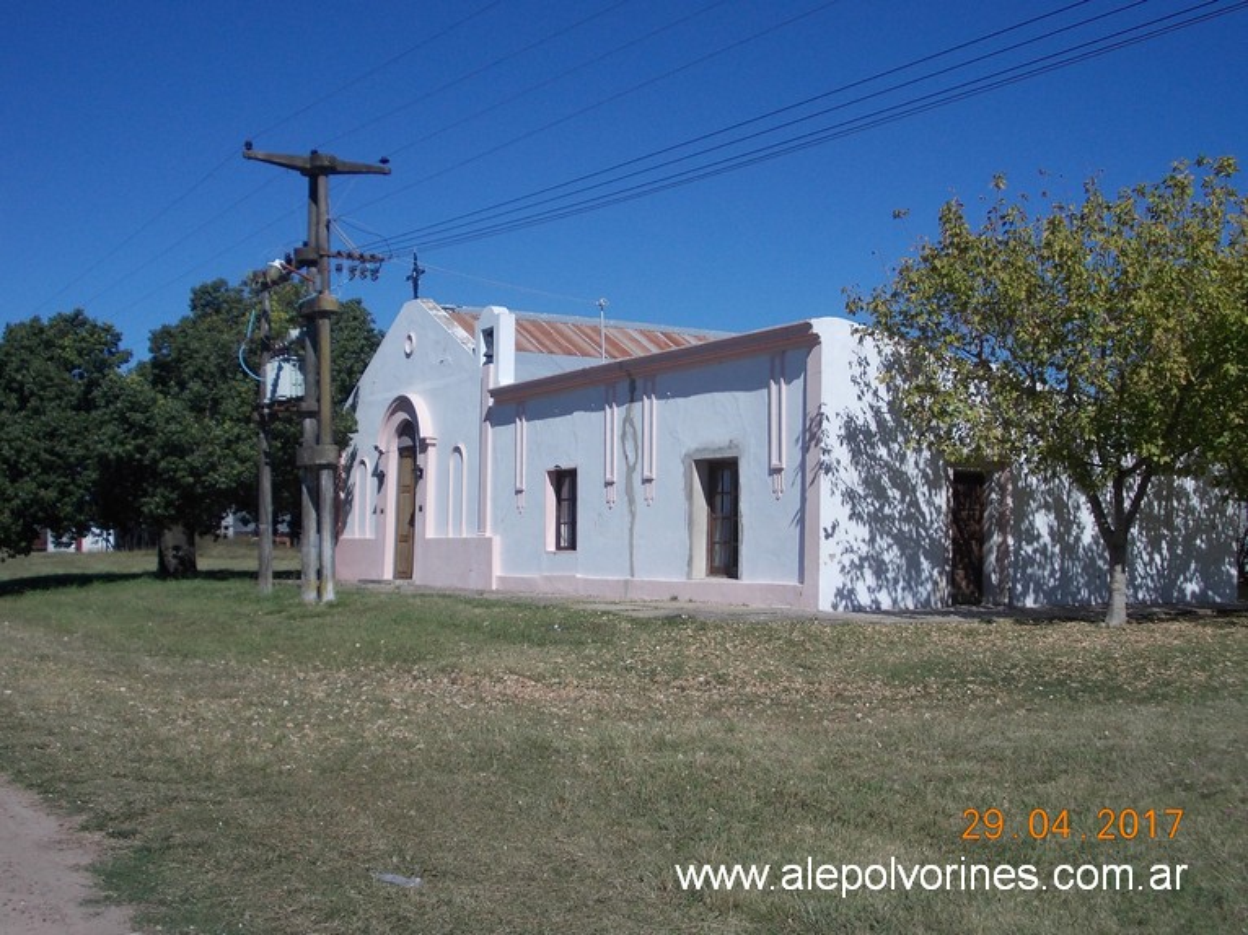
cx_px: 624
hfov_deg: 43.9
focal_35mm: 43
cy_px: 468
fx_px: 1550
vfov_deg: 33.6
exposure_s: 1/500
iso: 80
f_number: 6.5
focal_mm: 6.1
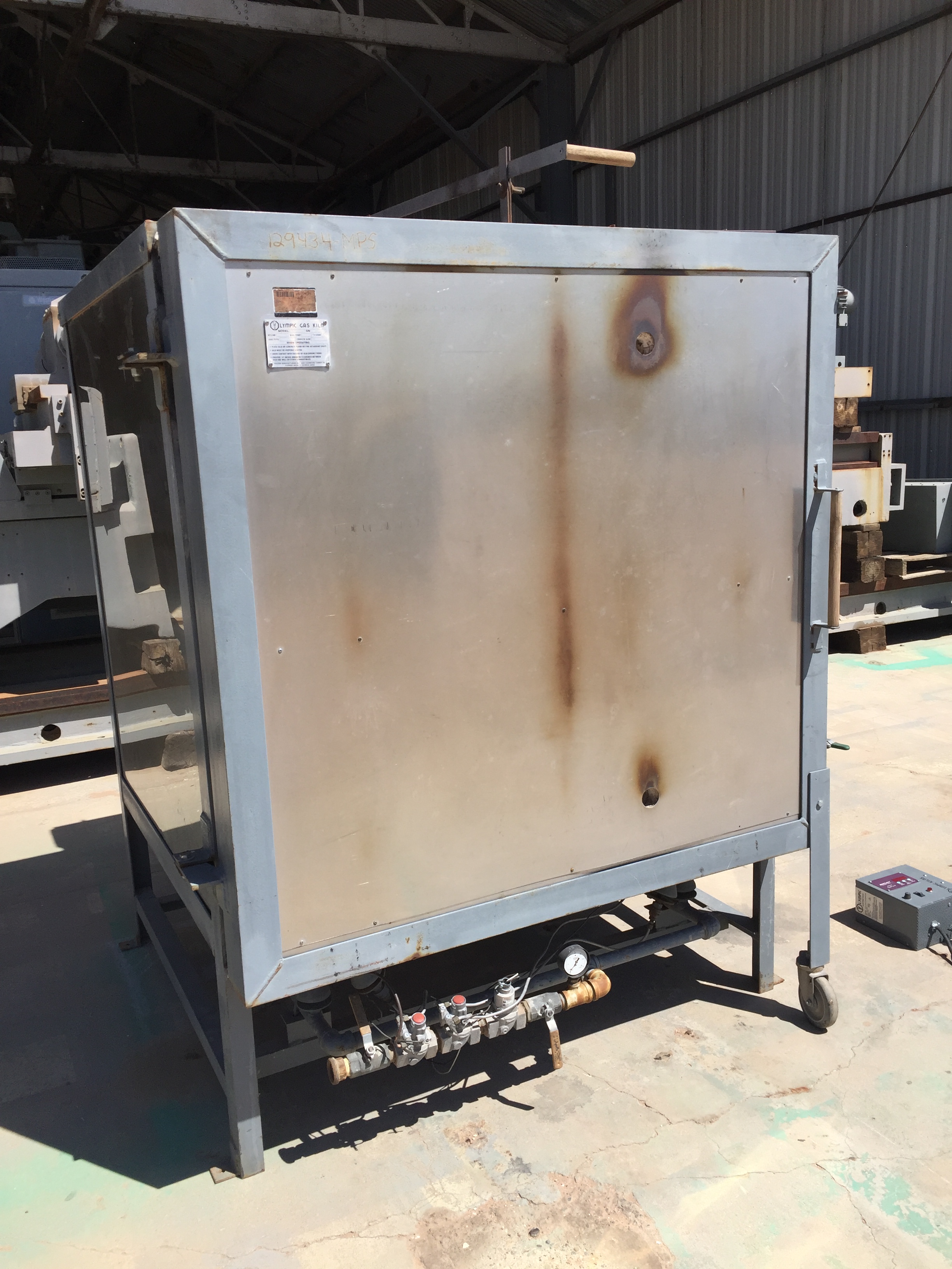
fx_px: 1063
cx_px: 476
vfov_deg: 61.7
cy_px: 634
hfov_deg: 48.2
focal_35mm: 29
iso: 32
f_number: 2.2
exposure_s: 1/2639
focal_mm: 4.15
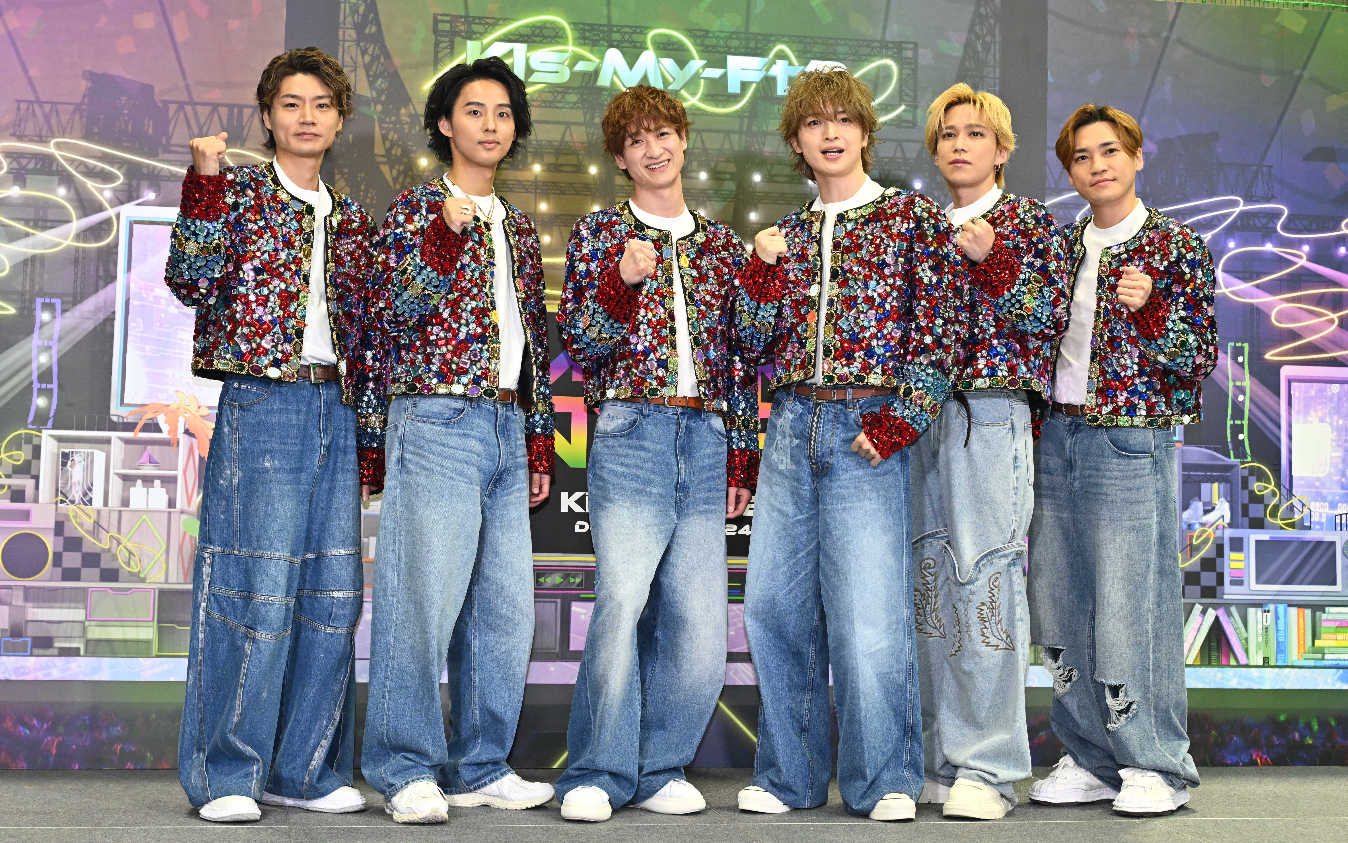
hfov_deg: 36.3
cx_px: 675
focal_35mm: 56
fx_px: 2057
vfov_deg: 23.1
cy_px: 422
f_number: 5.6
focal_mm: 54
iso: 1600
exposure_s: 1/250
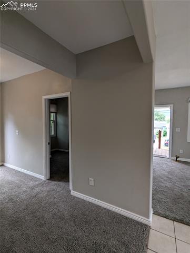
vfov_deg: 94.4
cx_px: 95
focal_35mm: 16
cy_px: 126
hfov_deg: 78.2
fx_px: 117
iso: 71
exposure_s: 1/120
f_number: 2.2
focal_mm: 2.35
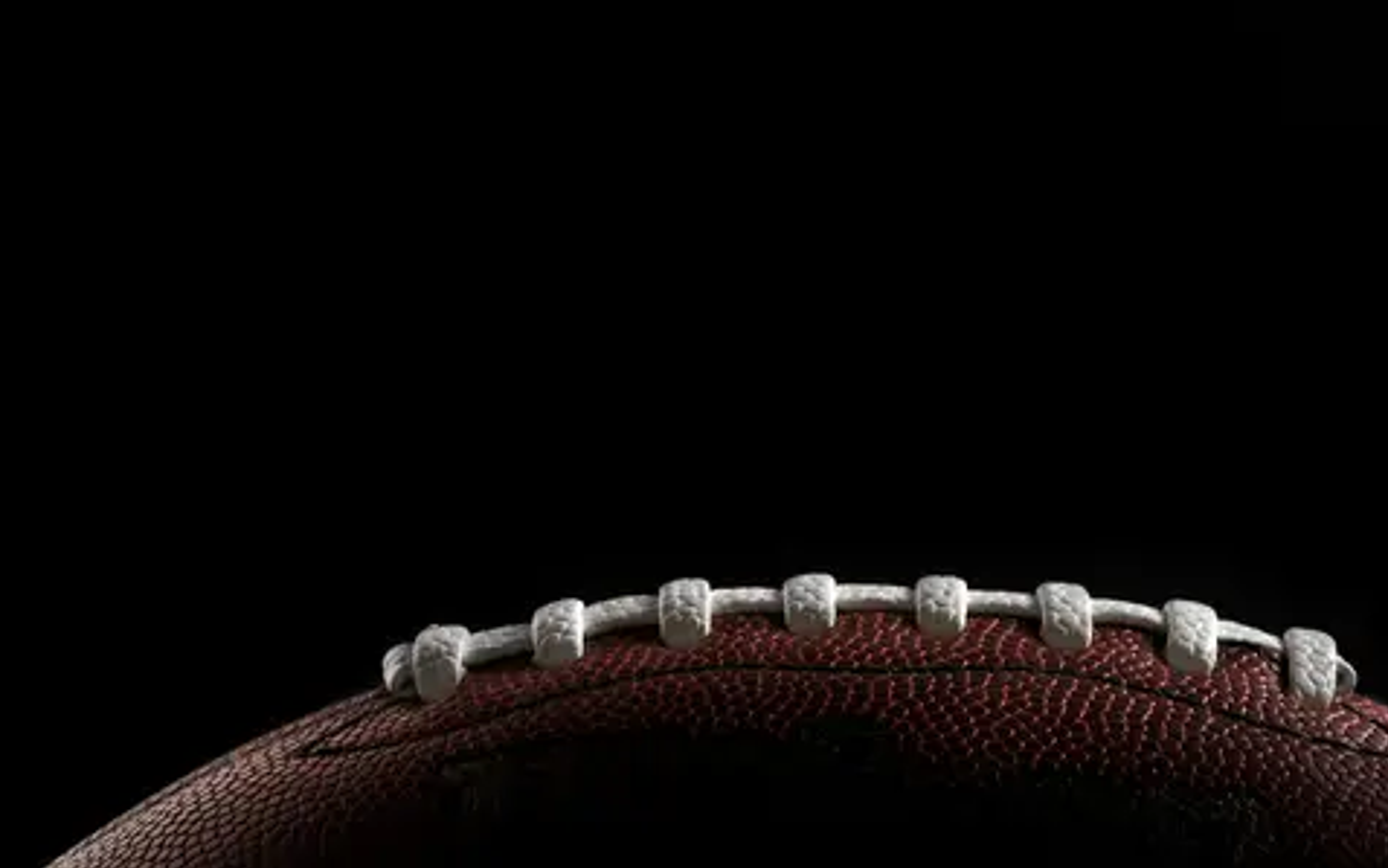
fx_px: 6546
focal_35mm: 173
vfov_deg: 7.6
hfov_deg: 12.1
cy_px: 383
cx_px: 851
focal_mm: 90
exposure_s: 1/80
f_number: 8
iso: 100
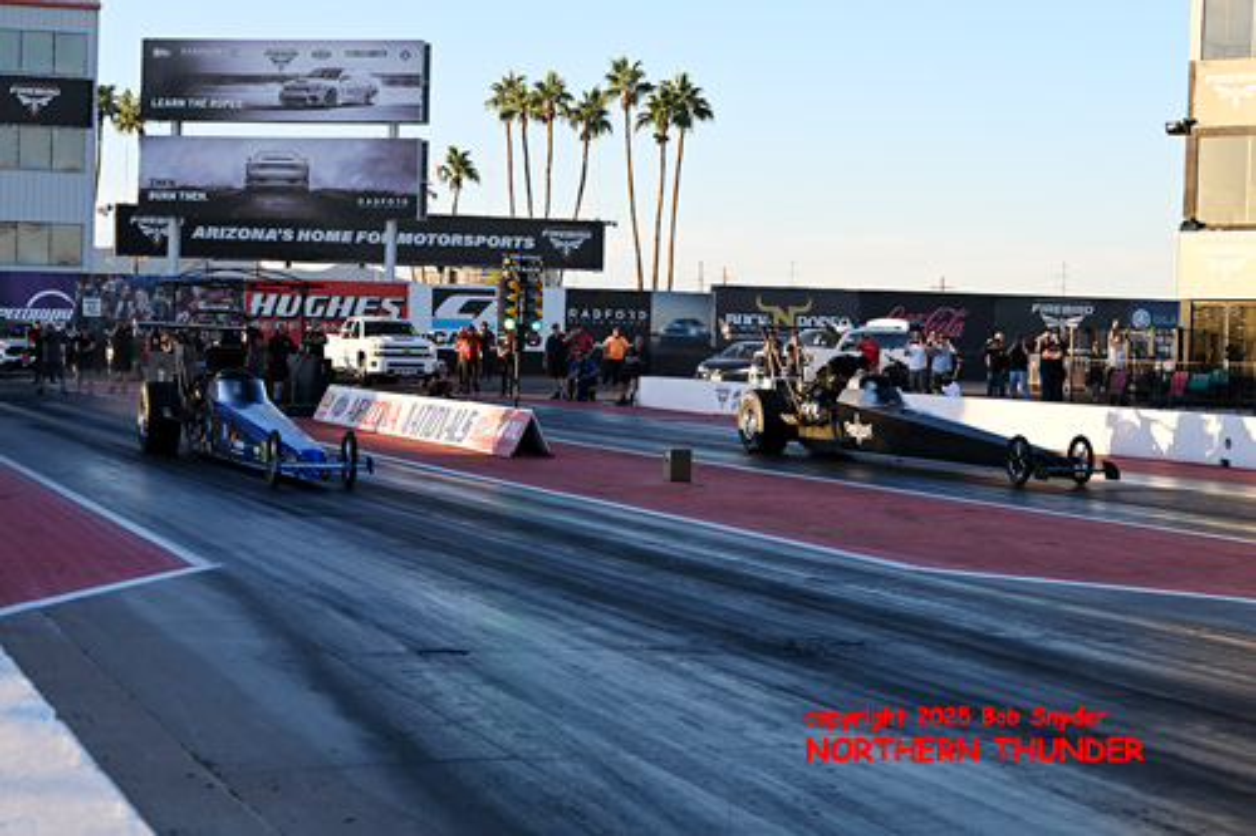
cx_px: 628
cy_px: 418
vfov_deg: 19.4
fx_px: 2441
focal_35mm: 70
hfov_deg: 28.9
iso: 1000
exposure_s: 1/1250
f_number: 5.6
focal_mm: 70
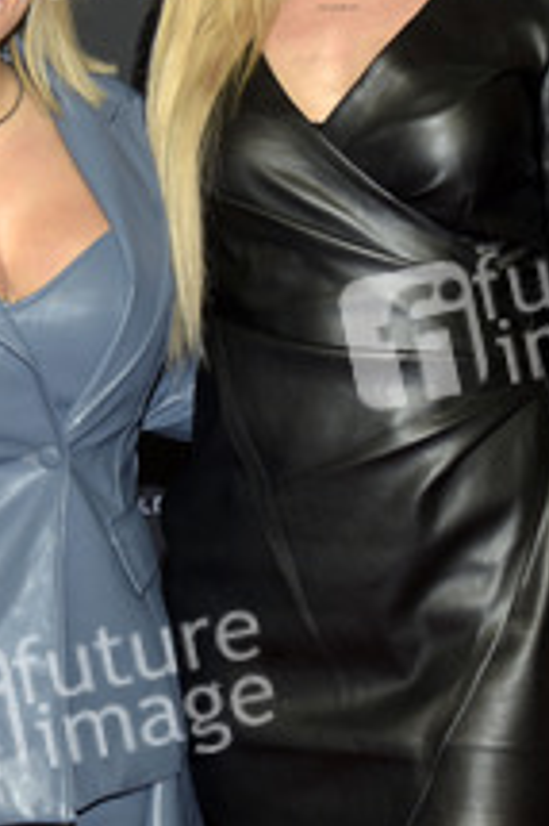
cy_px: 127
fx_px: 1879
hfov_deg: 16.6
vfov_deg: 24.3
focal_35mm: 82
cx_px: 188
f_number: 4.5
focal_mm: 44
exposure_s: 1/250
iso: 500
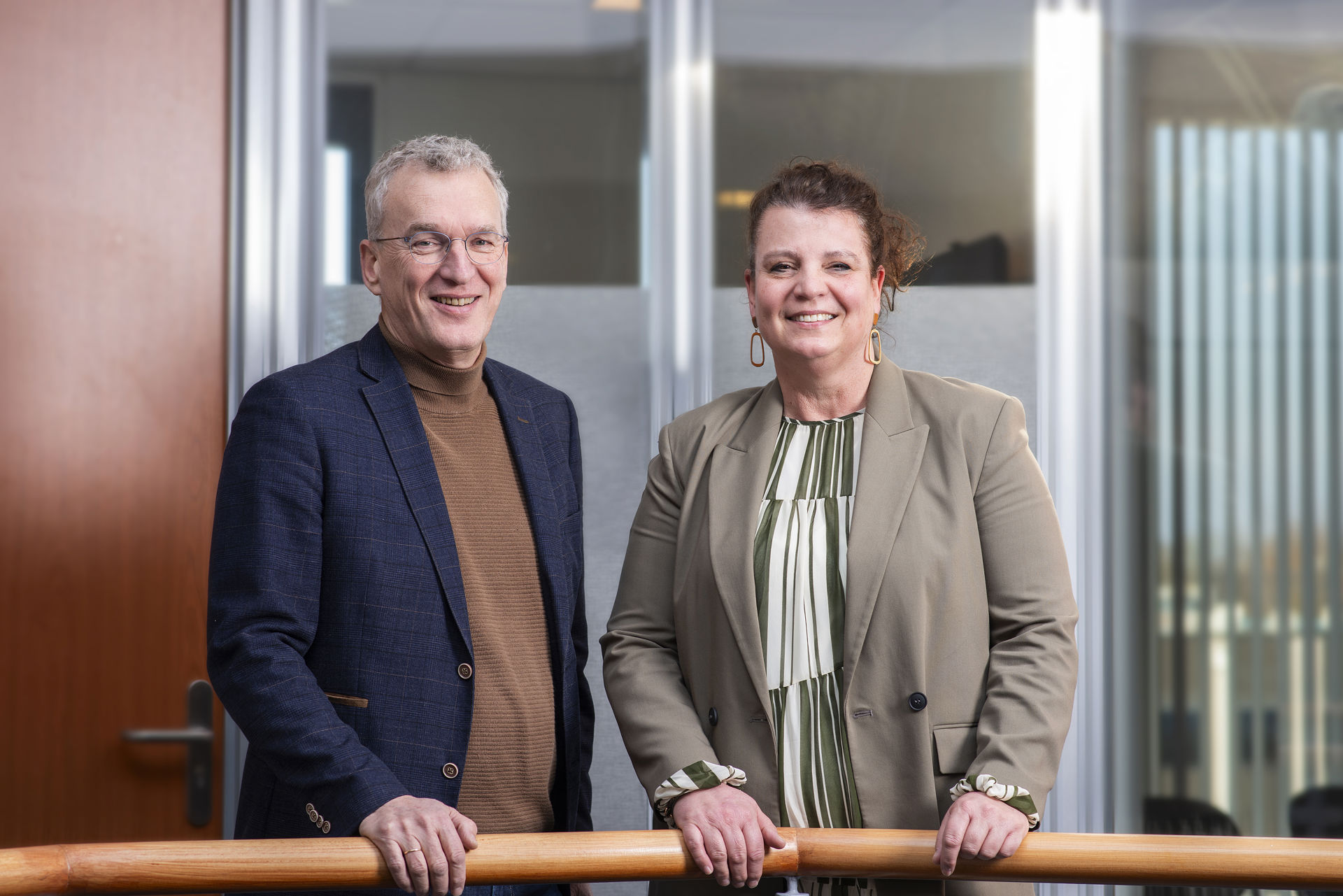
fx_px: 3171
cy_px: 448
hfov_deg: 23.9
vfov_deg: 16.1
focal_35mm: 85
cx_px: 672
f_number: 5.6
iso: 200
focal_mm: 85
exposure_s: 1/125
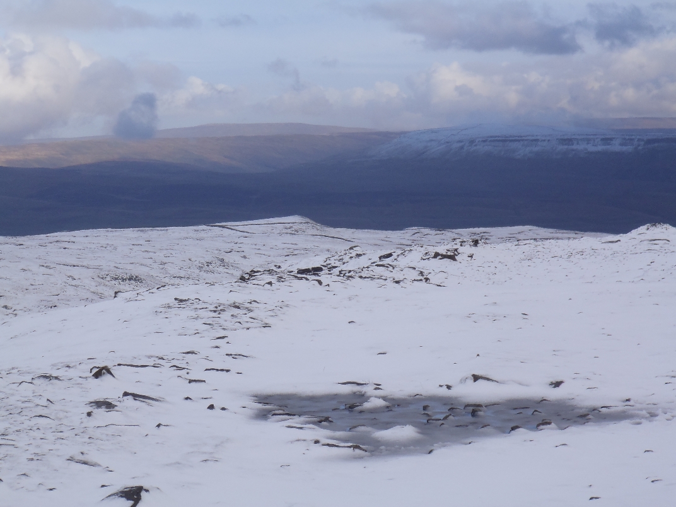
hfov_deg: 19.3
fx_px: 1992
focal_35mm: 102
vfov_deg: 14.5
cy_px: 254
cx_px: 338
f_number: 6.3
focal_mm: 18.2
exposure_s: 1/250
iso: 80
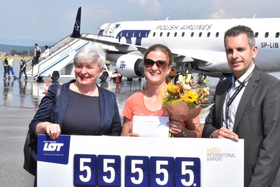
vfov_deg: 16.6
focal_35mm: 82
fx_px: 642
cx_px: 140
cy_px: 94
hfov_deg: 24.6
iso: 5000
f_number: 36
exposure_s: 1/500
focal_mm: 55
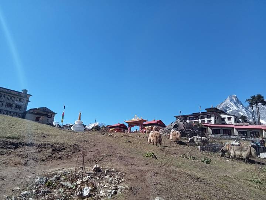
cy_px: 100
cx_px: 133
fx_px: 215
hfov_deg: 63.4
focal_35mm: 28
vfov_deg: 49.7
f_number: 2.2
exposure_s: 1/881
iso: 101
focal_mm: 3.46
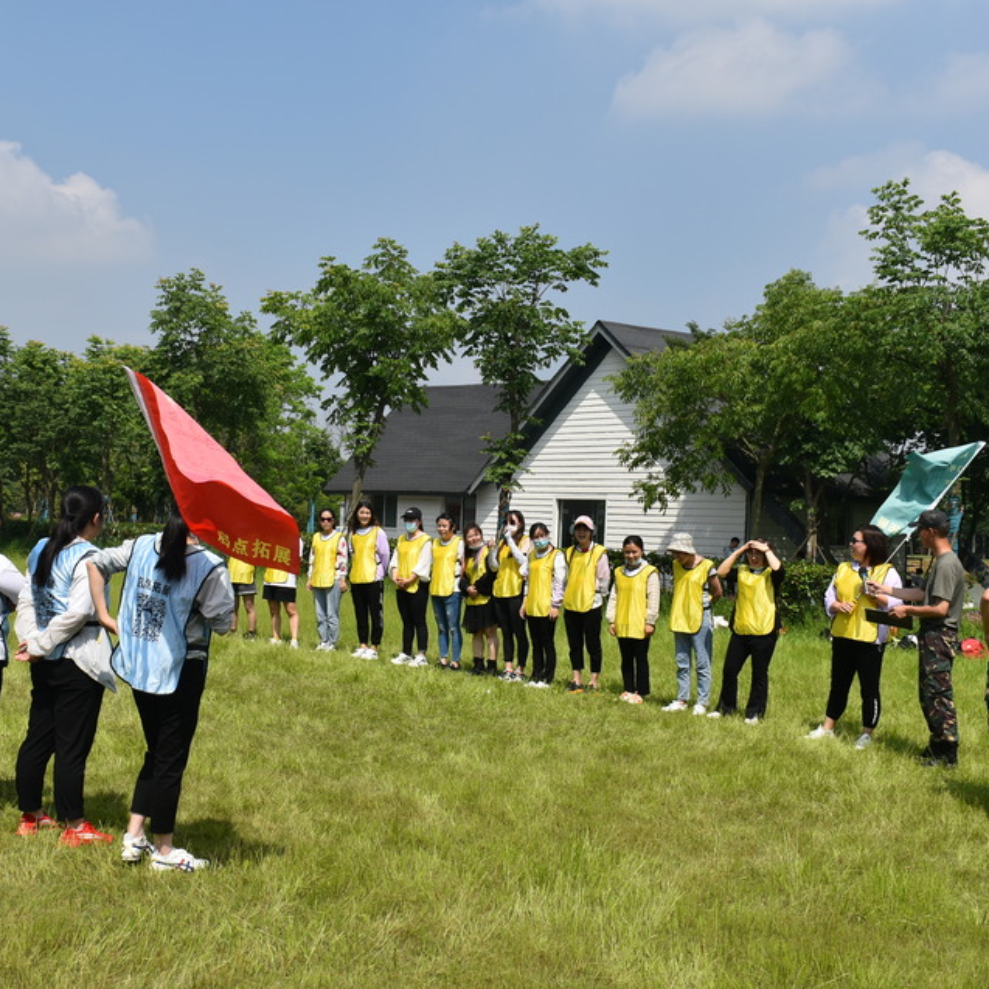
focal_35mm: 44
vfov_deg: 38.3
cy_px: 502
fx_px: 1422
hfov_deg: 38.1
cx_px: 377
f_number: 9
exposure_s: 1/320
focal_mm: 22
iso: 100
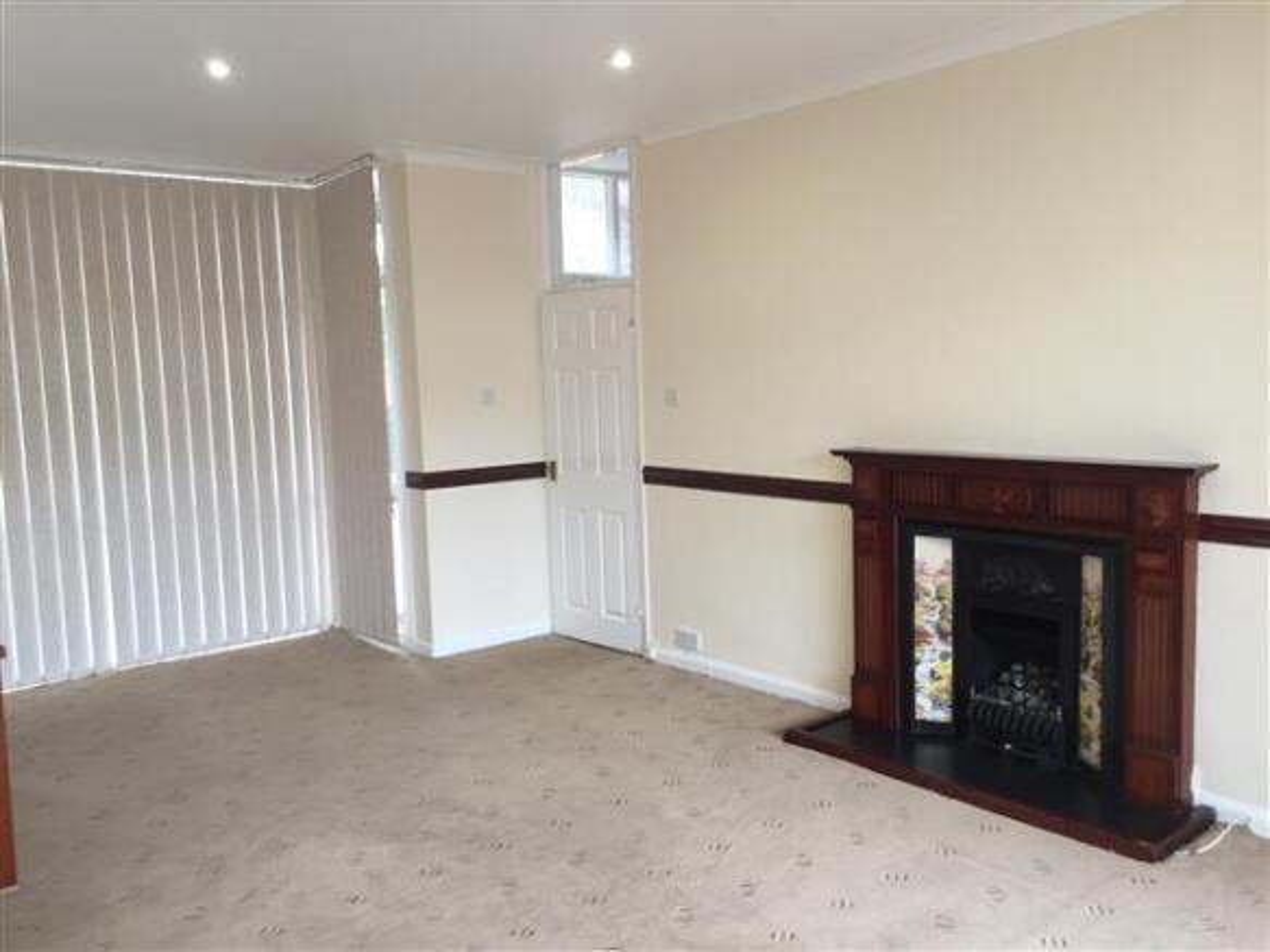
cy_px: 476
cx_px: 635
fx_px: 1064
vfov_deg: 48.2
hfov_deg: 61.7
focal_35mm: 29
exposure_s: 1/50
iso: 40
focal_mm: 4.15
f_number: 2.2
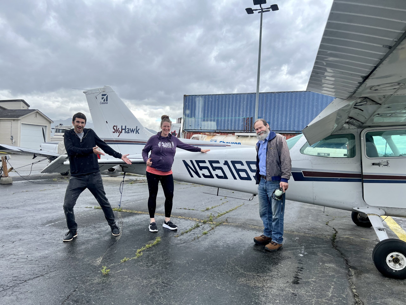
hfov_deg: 67.3
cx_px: 203
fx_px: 305
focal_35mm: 26
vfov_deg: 53.1
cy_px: 152
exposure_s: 1/1252
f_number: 1.5
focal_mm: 5.7
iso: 50
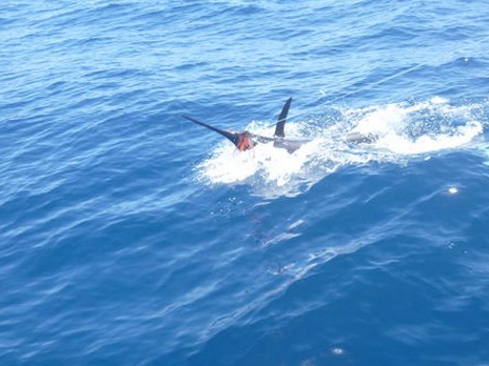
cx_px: 277
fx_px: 537
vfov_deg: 37.7
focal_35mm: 38
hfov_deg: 48.8
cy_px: 196
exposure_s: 1/250
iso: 100
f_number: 3.3
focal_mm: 4.9
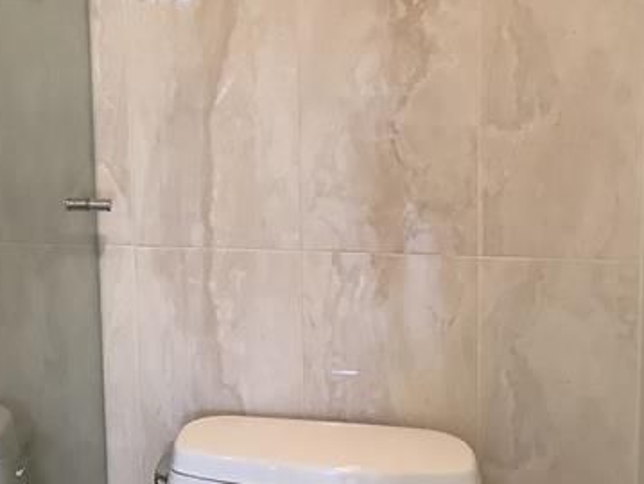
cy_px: 75
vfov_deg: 21.0
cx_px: 88
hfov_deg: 27.3
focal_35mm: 69
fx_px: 1285
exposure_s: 1/50
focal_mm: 3.3
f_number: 2.4
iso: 160
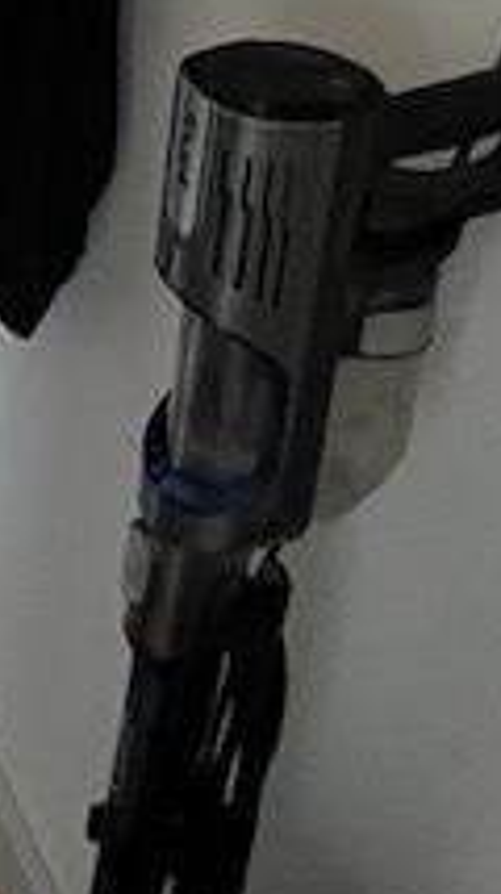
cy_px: -267
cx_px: -551
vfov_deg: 30.7
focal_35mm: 53
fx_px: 1255
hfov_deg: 16.3
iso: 500
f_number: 1.8
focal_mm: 1.57
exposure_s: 1/60
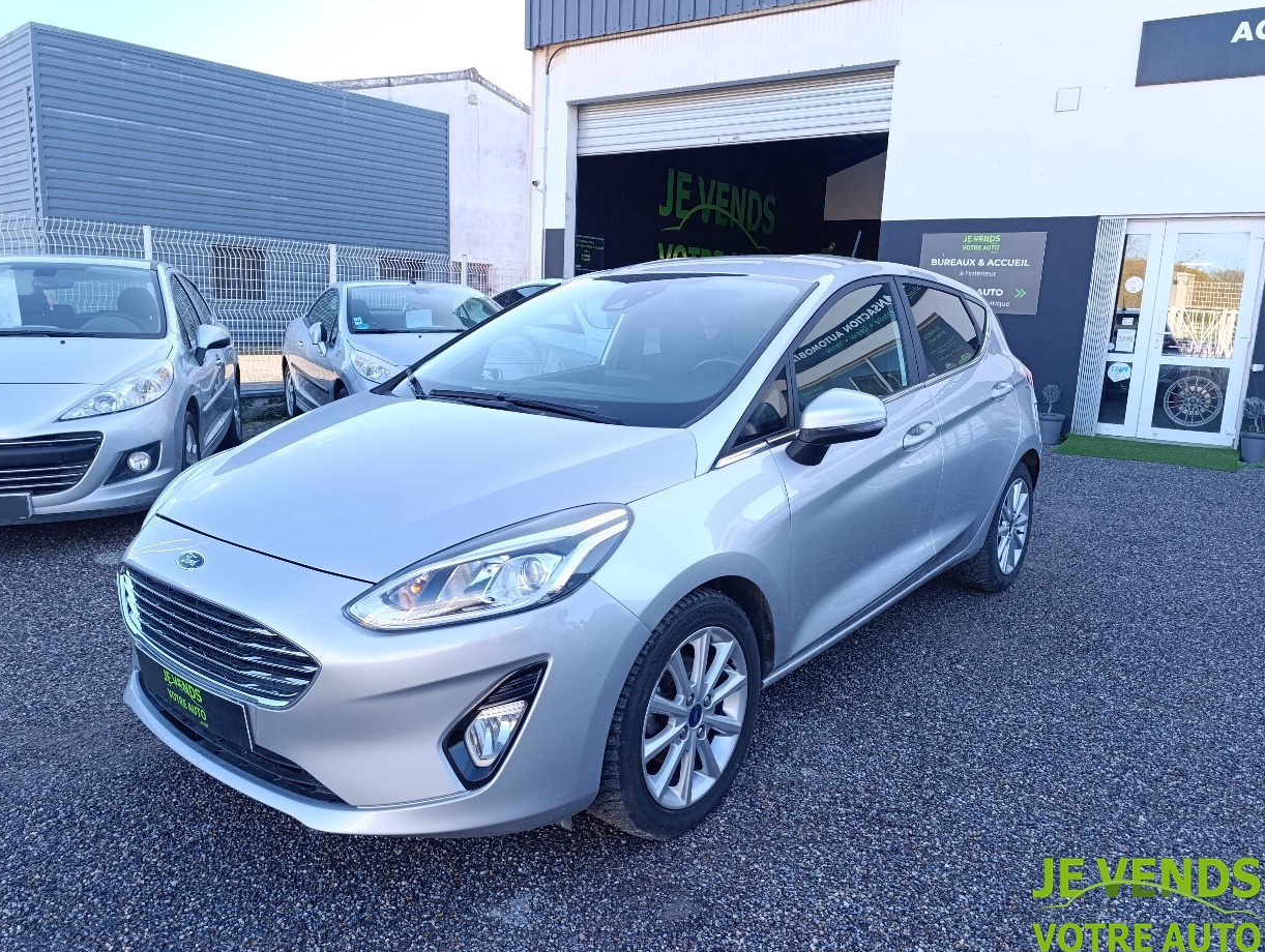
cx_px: 619
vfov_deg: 56.9
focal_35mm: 24
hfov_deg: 71.5
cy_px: 481
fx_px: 878
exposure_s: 1/100
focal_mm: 6.14
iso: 80
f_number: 1.6
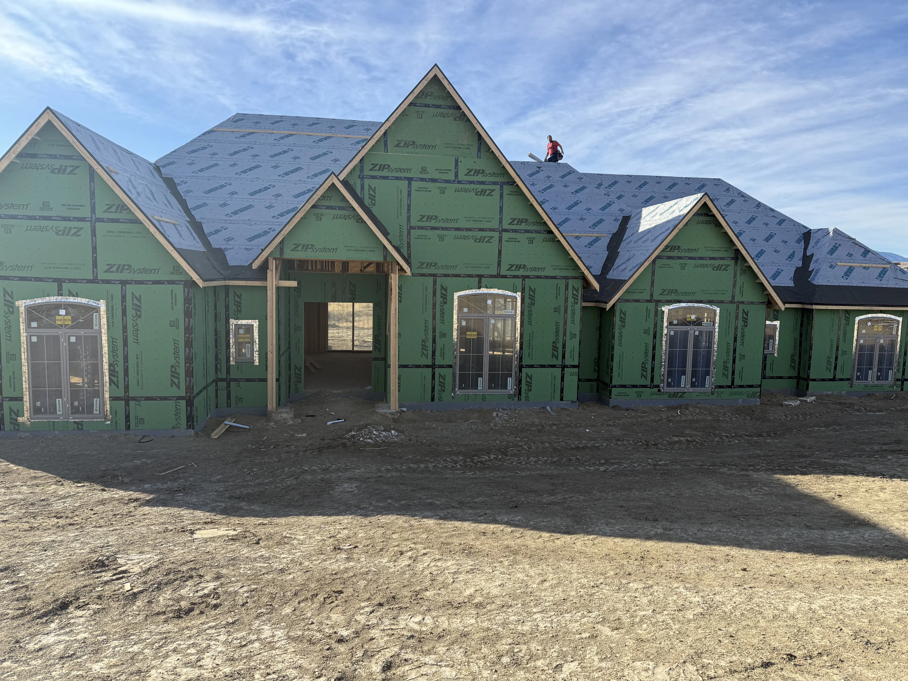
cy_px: 340
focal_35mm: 24
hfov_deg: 71.6
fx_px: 630
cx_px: 454
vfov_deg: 56.8
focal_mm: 6.76
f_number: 1.78
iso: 80
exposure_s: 1/2611
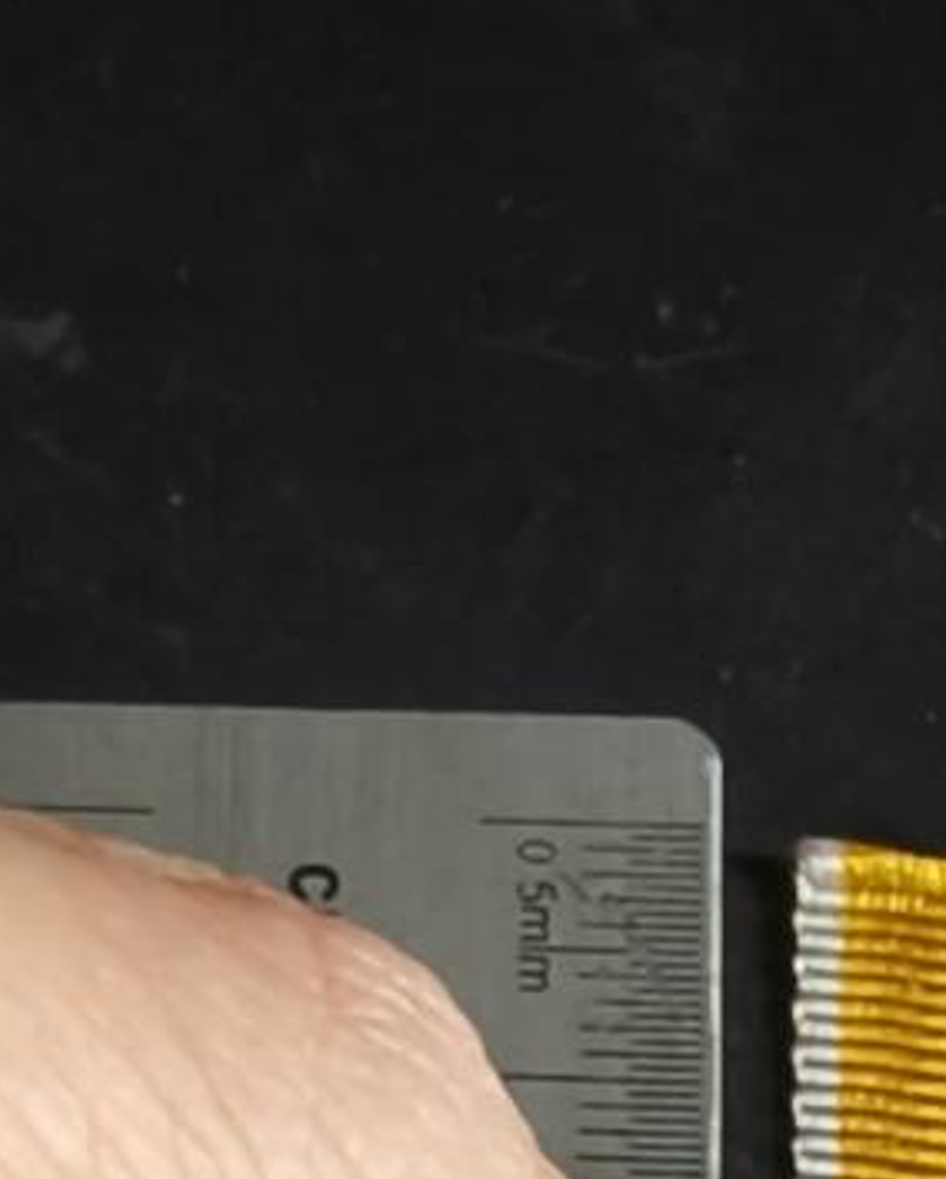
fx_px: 3983
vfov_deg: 12.5
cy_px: 2977
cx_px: 1242
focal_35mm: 114
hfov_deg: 13.1
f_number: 2
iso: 500
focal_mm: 2.32
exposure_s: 1/50
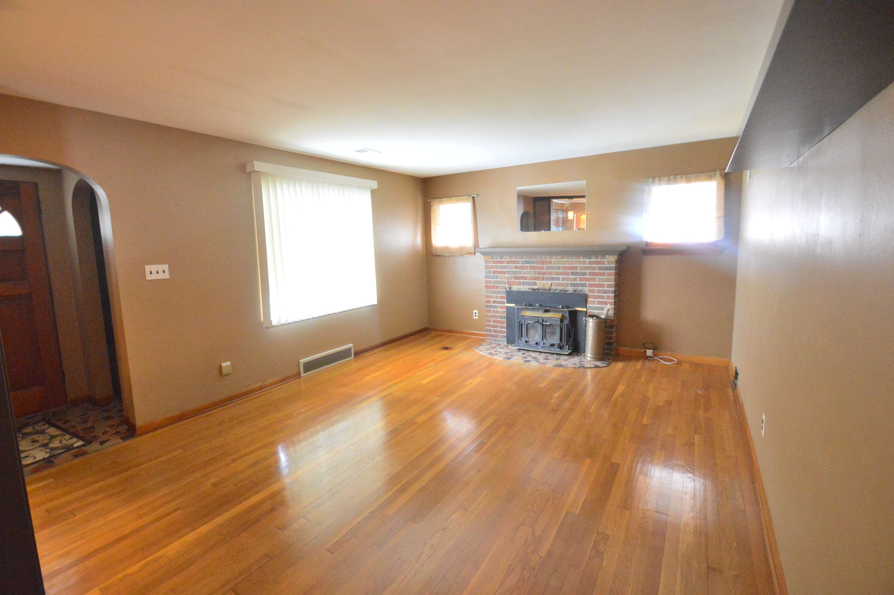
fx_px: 372
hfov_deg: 100.4
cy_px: 298
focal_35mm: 15
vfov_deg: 77.2
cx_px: 447
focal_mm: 10
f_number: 3.5
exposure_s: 1/50
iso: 3200
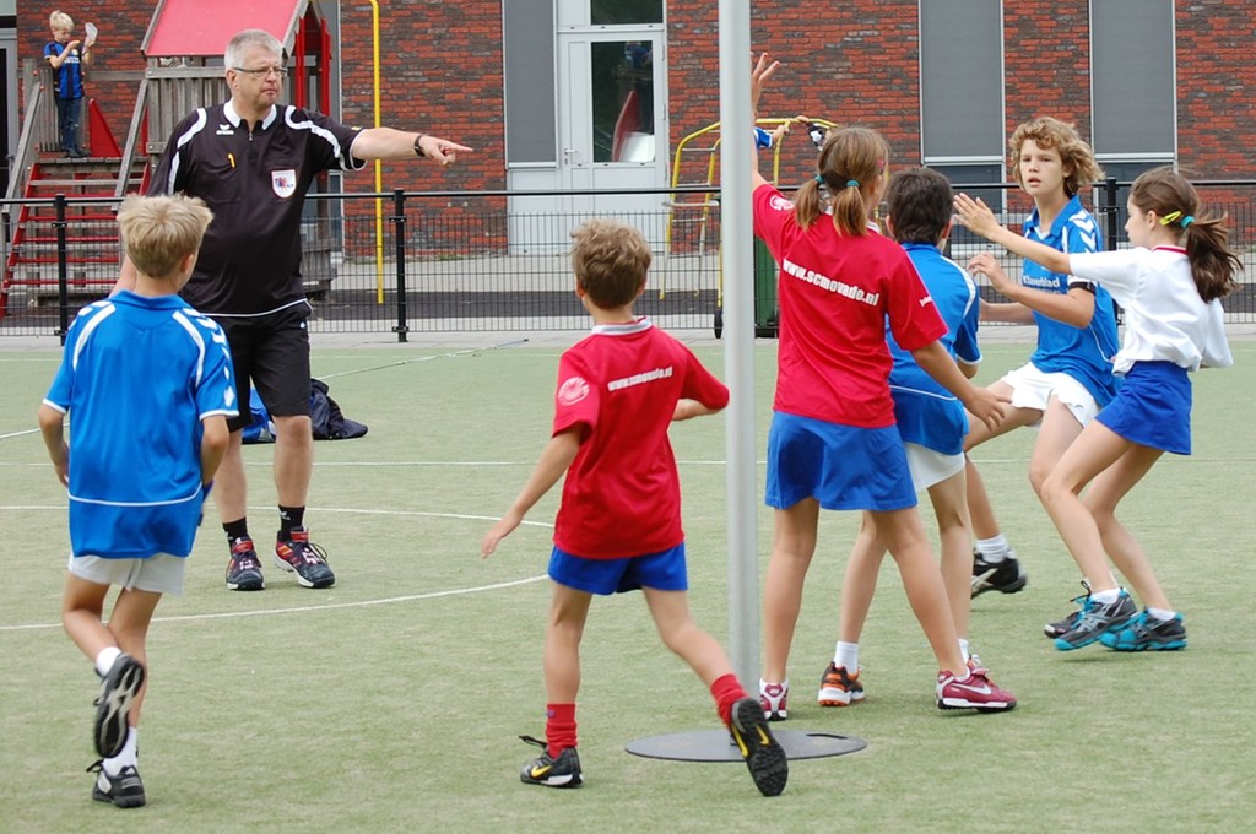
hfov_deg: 24.6
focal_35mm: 82
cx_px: 628
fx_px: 2875
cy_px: 417
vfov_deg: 16.5
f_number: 7.1
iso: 200
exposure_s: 1/200
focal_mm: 55
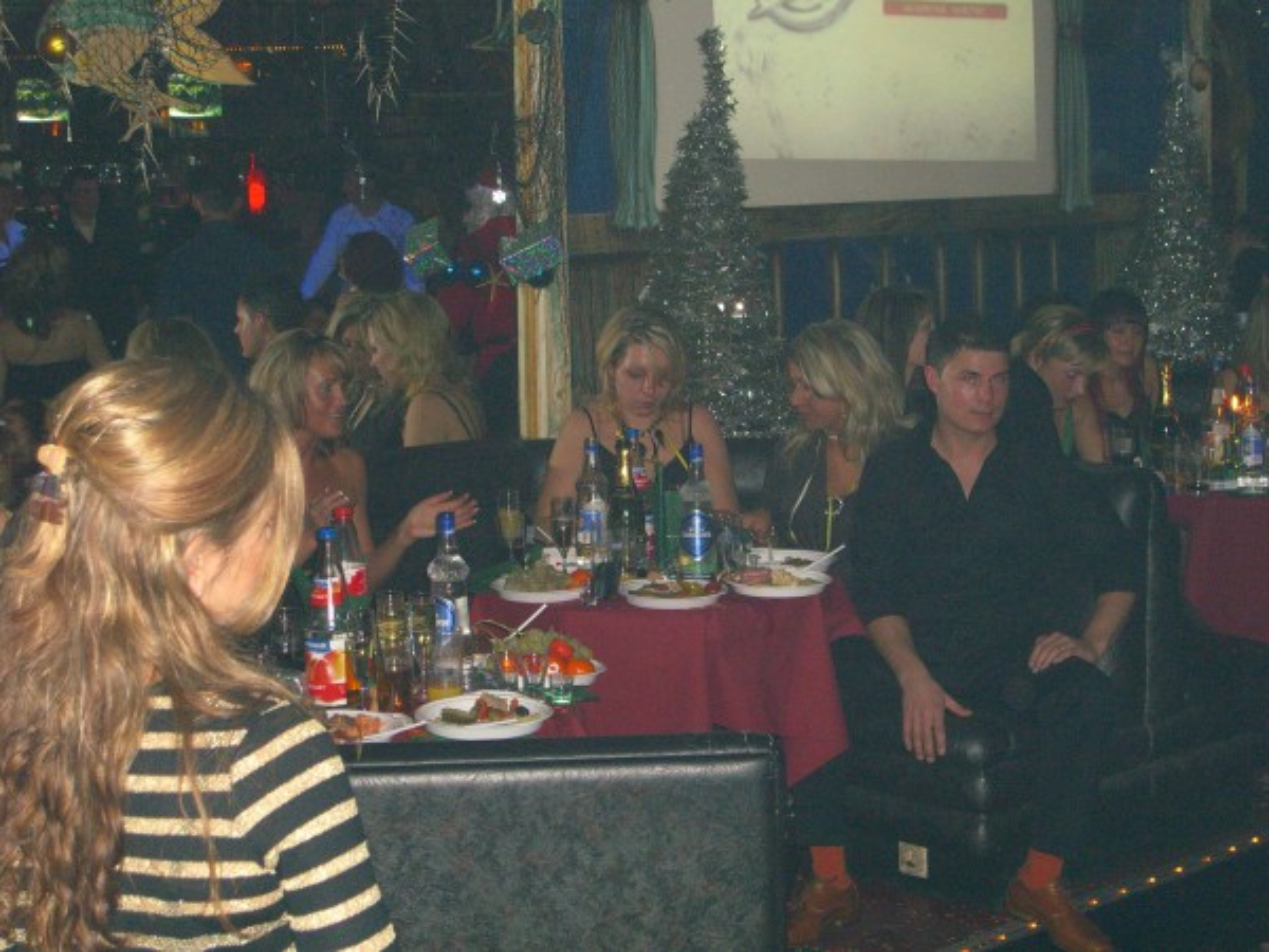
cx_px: 634
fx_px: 2493
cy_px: 476
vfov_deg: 21.6
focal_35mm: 68
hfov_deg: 28.6
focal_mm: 14.2
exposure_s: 1/60
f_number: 4
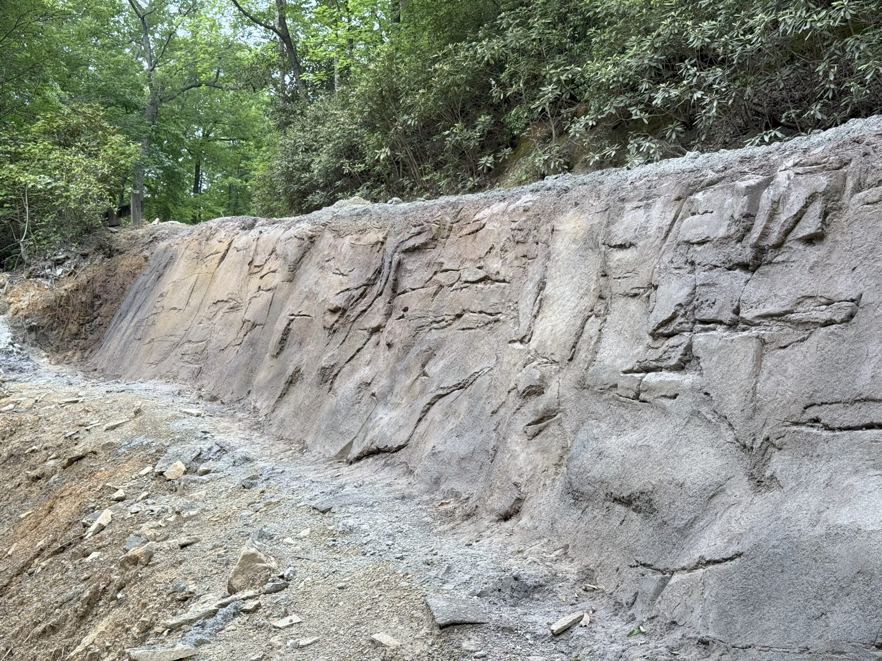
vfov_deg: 30.3
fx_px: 1223
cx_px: 441
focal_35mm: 48
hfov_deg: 39.7
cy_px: 330
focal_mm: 6.76
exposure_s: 1/420
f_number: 1.78
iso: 64
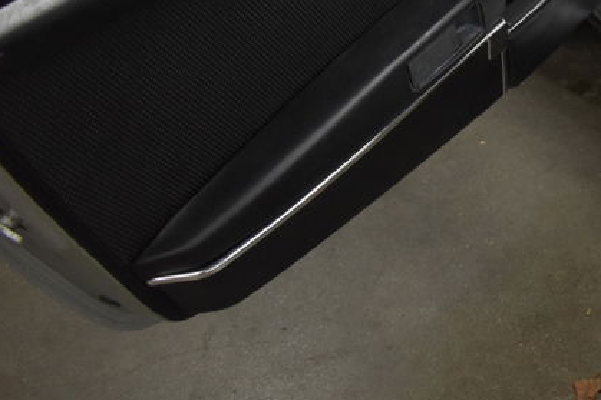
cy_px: -42
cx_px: 694
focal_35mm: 66
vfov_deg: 19.7
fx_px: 1101
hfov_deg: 27.4
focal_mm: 18
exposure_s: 1/125
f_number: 3.5
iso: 1100
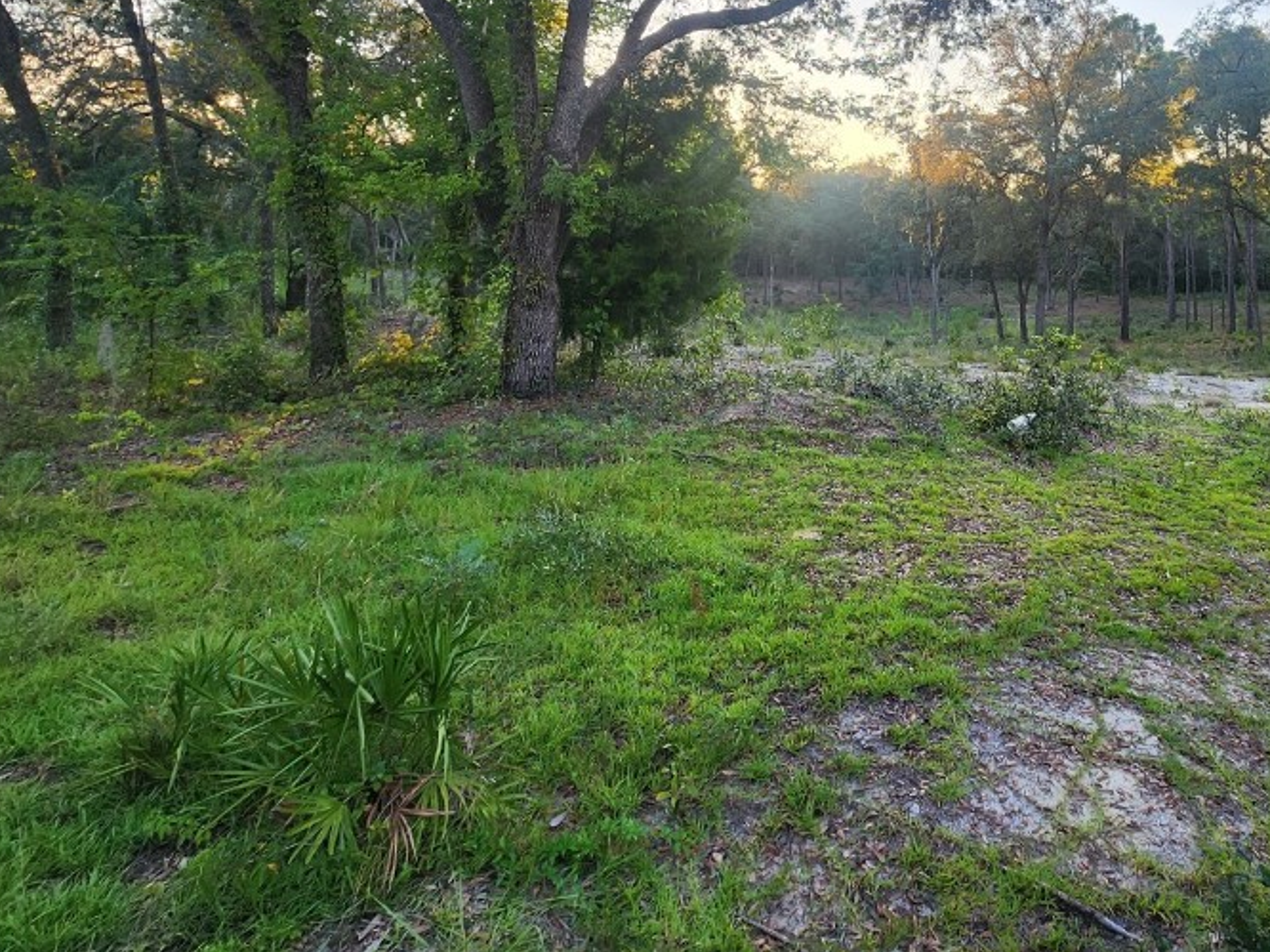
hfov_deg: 78.7
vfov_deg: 61.7
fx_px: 734
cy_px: 221
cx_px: 860
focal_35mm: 20
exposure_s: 1/132
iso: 50
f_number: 2.2
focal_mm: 2.2
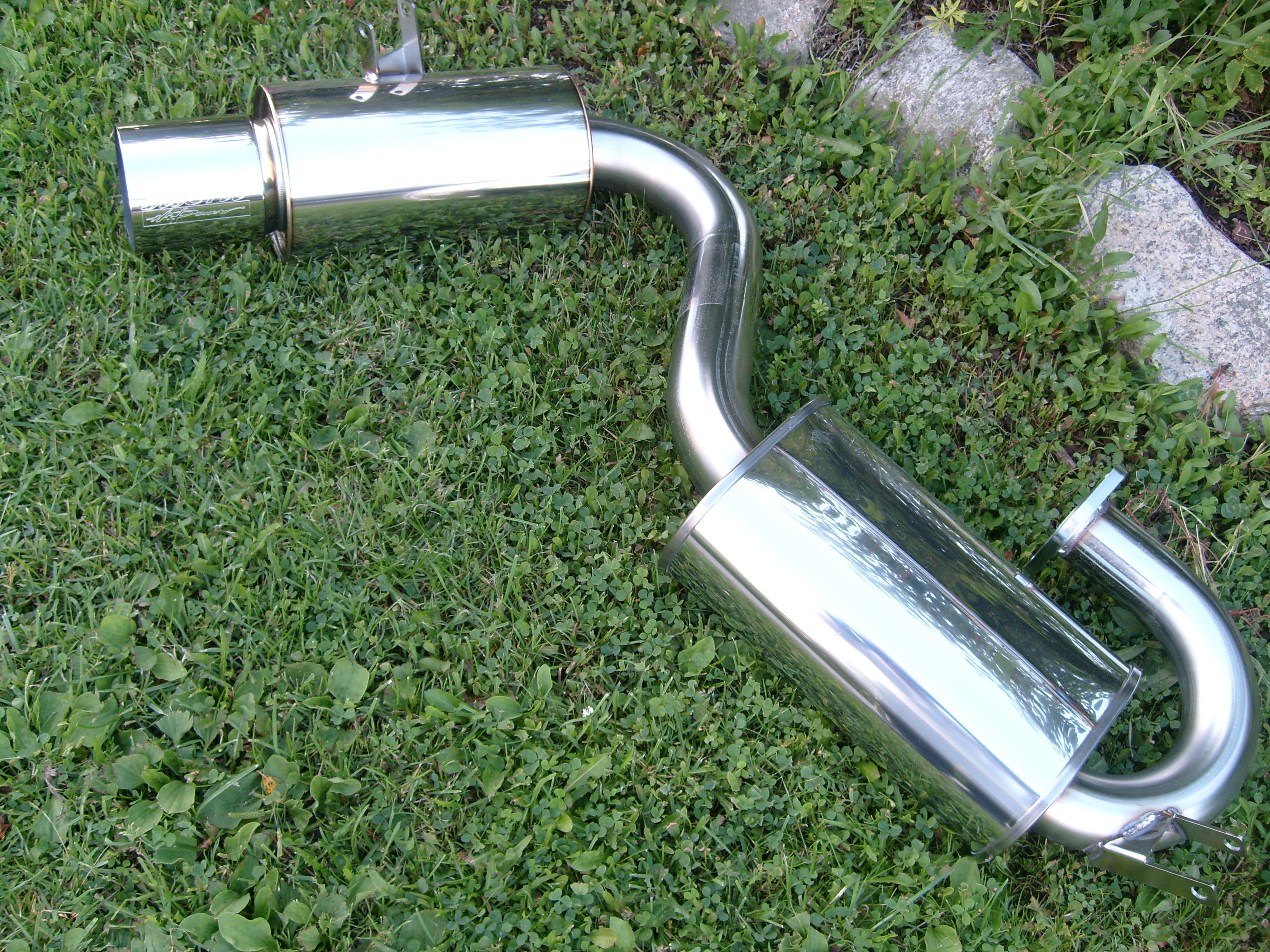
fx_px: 1284
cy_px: 476
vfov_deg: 40.7
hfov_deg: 52.6
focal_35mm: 35
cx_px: 635
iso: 80
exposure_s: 1/60
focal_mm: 5.8
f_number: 2.8
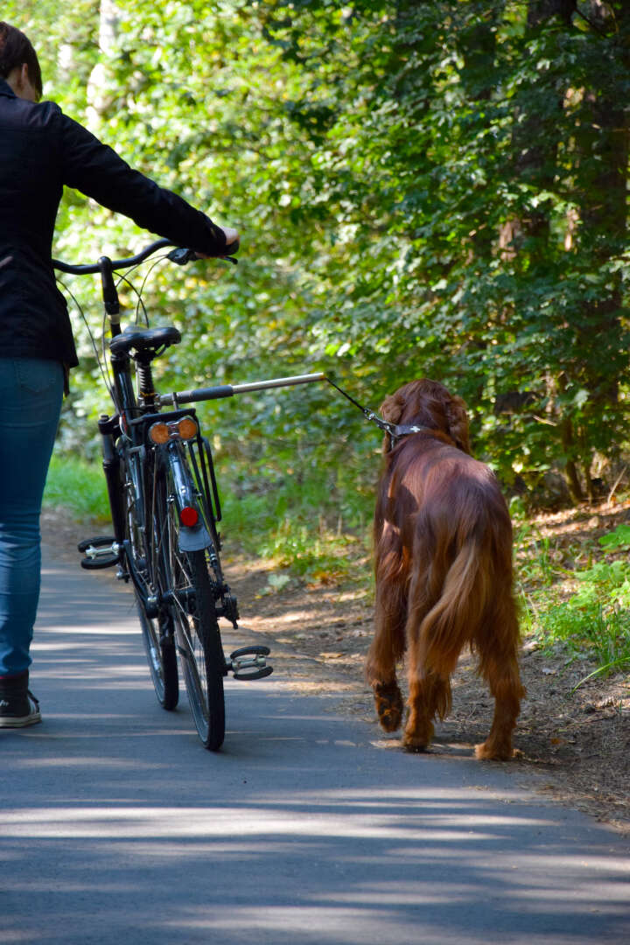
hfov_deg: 8.7
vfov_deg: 13.0
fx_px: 4134
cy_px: 472
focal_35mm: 158
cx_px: 315
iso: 2000
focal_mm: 105
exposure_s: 1/500
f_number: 5.6
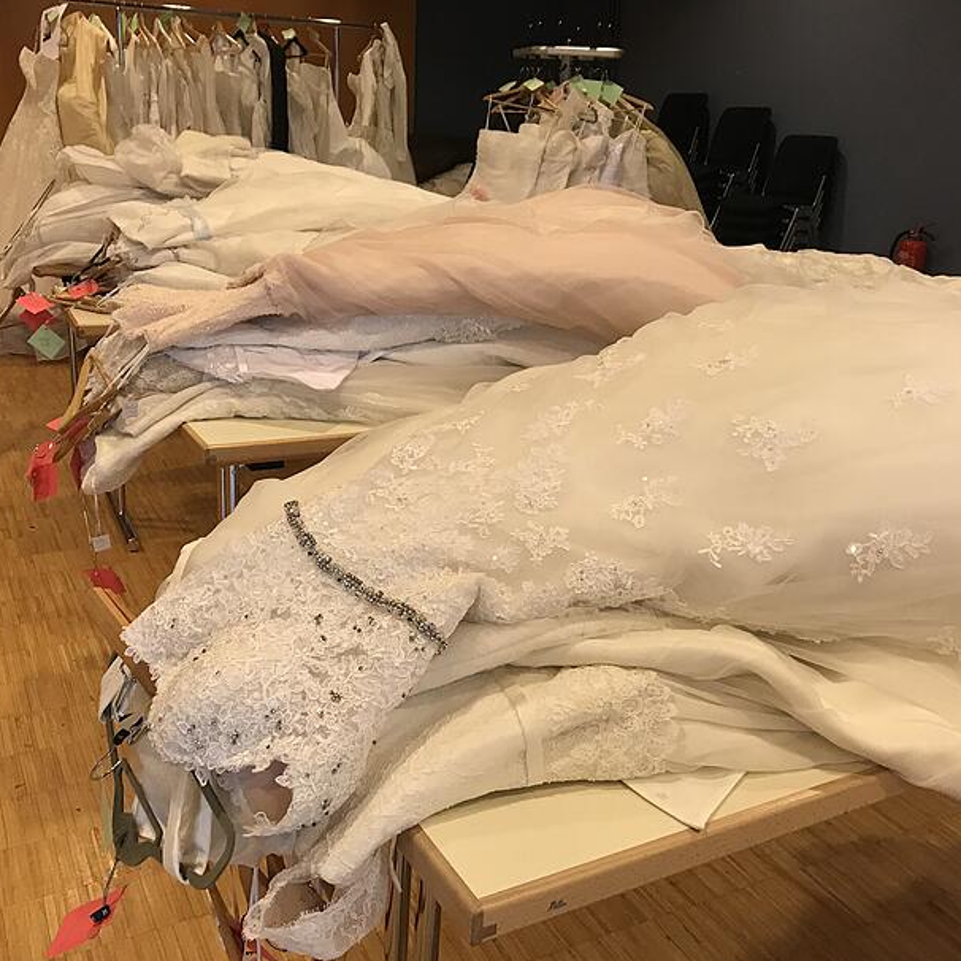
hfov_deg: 48.4
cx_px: 445
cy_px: 483
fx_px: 1068
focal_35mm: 34
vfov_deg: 48.5
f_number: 1.8
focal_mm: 3.99
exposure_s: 1/30
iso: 25
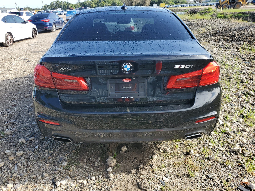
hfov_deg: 65.3
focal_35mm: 27
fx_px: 199
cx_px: 128
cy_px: 96
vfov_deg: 51.4
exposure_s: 1/1111
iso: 50
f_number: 1.5
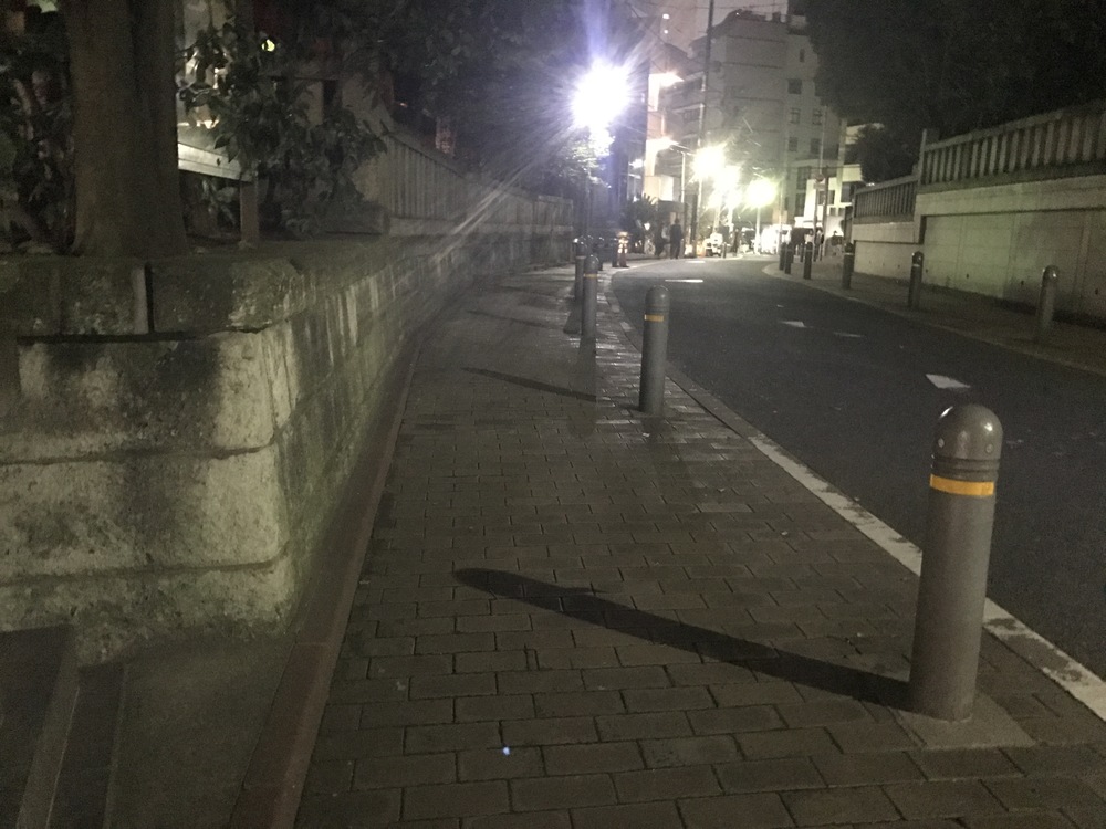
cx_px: 553
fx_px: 895
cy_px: 414
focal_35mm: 28
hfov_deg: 63.4
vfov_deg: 49.7
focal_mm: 3.99
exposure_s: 1/4
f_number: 1.8
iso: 400
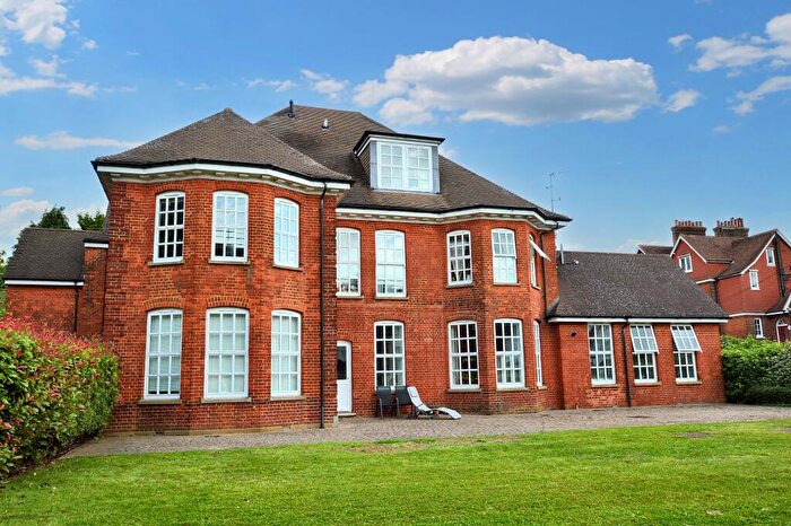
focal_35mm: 27
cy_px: 263
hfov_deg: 67.4
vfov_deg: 47.9
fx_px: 593
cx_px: 396
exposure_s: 1/400
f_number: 11
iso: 400
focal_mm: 18
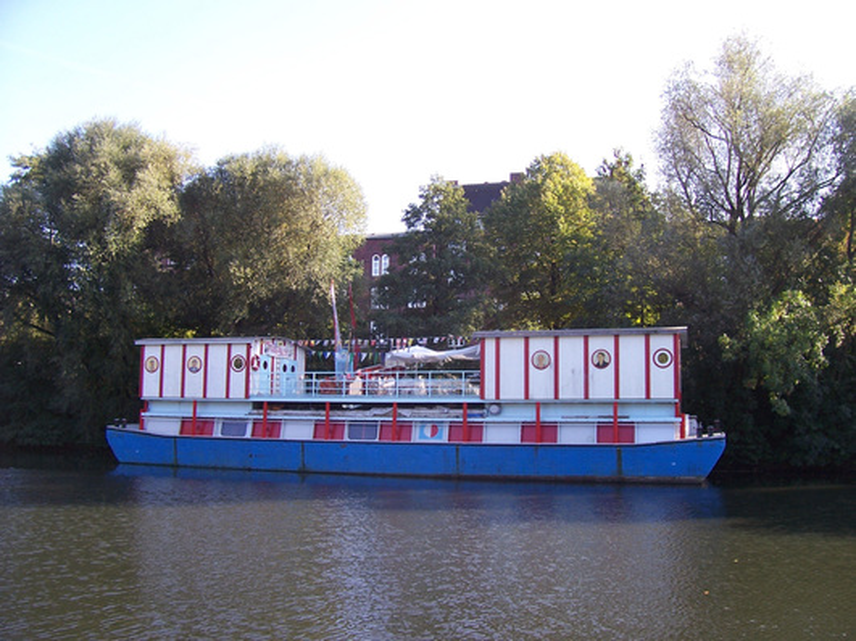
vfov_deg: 41.8
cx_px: 428
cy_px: 320
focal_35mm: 34
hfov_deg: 54.0
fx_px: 841
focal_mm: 5.6
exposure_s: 1/250
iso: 80
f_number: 2.7
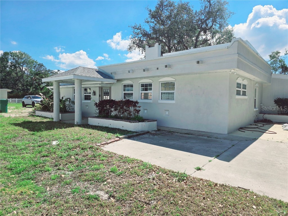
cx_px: 144
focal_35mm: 23
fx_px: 191
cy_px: 108
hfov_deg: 73.9
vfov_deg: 58.9
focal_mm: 6.3
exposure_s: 1/1000
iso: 12
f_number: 1.7
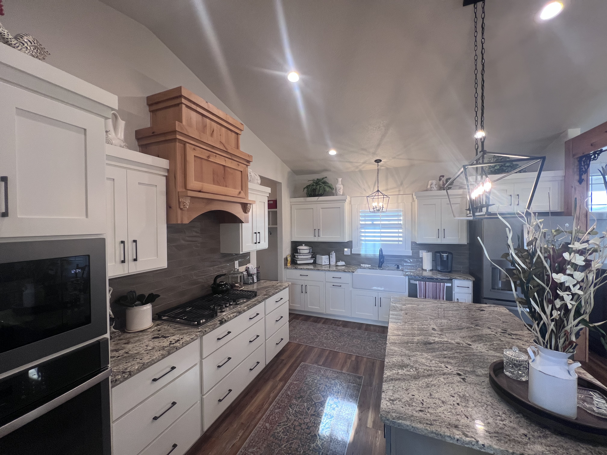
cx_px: 304
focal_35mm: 13
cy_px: 228
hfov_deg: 106.2
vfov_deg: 89.9
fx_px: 228
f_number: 1.8
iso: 80
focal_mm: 1.57
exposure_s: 1/120
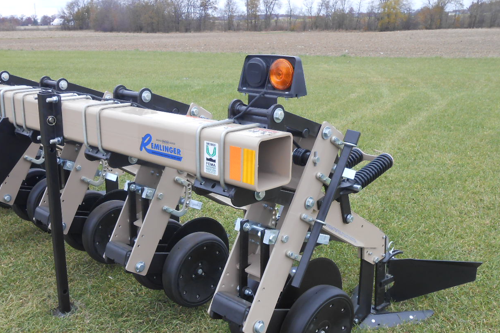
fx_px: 569
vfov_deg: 32.5
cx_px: 180
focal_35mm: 41
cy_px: 205
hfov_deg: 46.9
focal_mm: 5.3
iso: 80
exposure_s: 1/125
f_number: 3.8
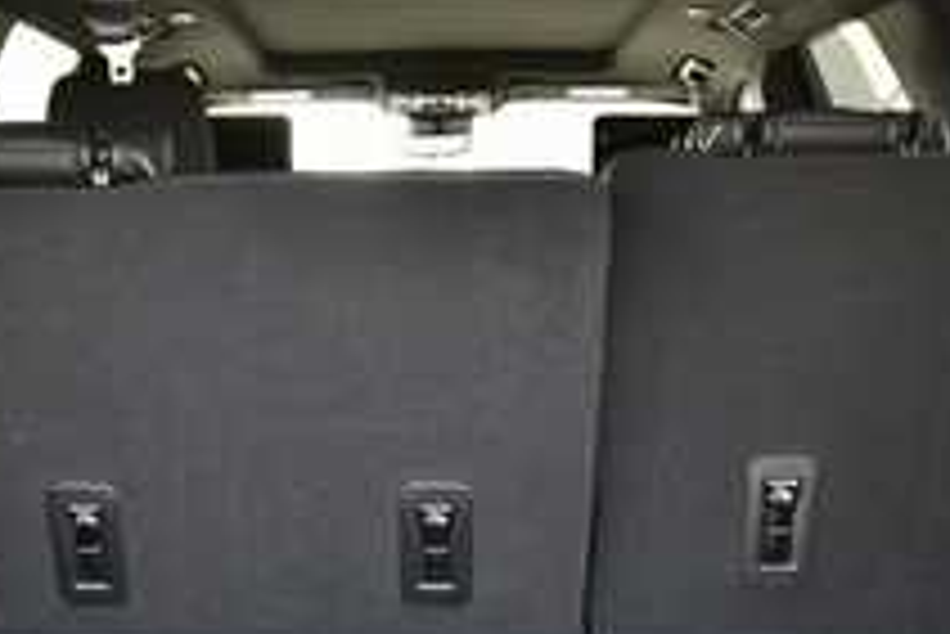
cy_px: 506
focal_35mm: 57
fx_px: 1505
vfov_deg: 23.5
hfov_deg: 35.0
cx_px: 401
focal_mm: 20
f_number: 5.6
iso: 800
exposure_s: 1/125
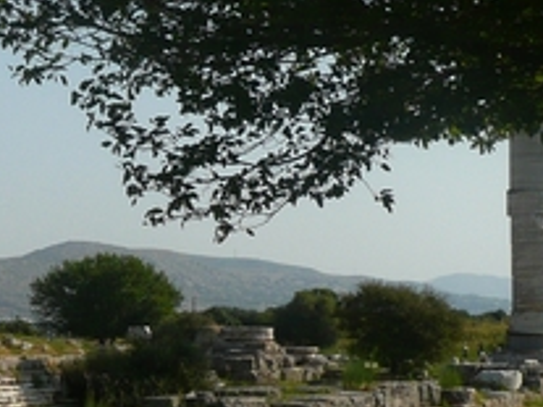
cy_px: 231
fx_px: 1866
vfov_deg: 12.4
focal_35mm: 119
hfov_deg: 16.4
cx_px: 73
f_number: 3.6
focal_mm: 5.5
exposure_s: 1/1300
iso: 100
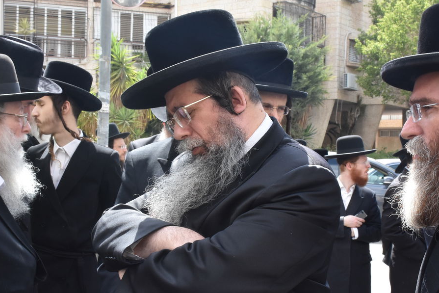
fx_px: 744
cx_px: 205
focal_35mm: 61
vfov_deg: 22.3
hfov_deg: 32.9
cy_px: 164
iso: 1000
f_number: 16
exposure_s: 1/200
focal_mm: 26
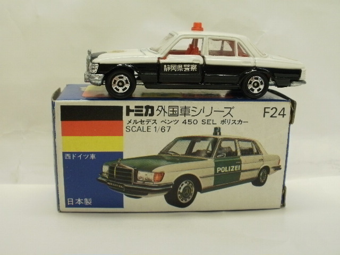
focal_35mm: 44
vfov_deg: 32.9
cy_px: 128
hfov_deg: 42.9
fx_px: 432
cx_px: 170
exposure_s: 1/20
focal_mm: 7.7
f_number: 4
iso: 125
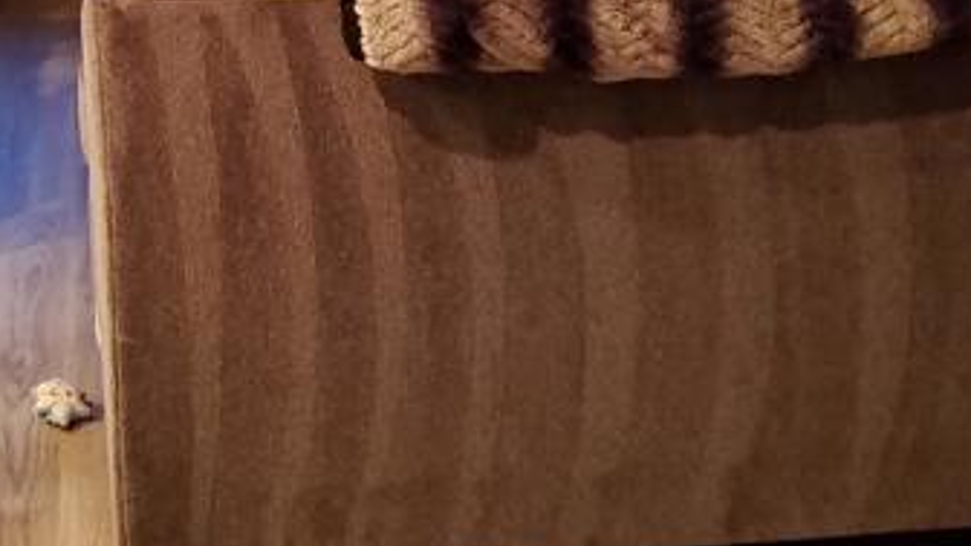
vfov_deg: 20.6
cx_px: 223
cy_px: -124
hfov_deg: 37.4
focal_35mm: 54
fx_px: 1390
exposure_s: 1/30
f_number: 1.5
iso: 640
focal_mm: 4.3
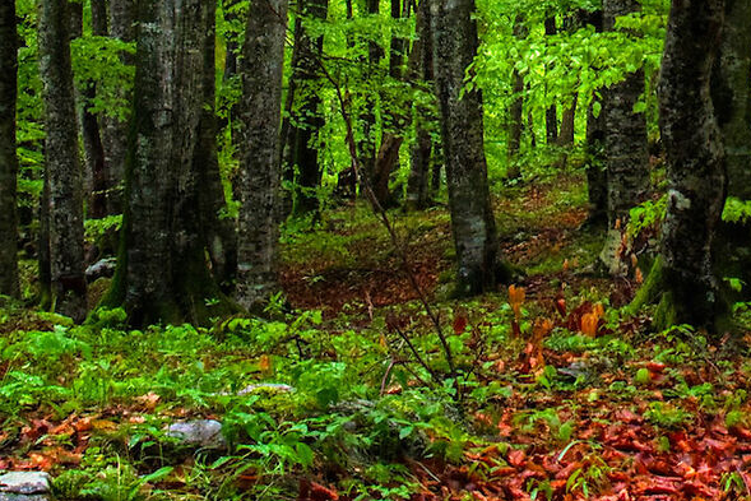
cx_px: 765
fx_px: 2295
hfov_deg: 18.1
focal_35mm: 110
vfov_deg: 12.0
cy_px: -218
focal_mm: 18
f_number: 8
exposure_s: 1/80
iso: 1250
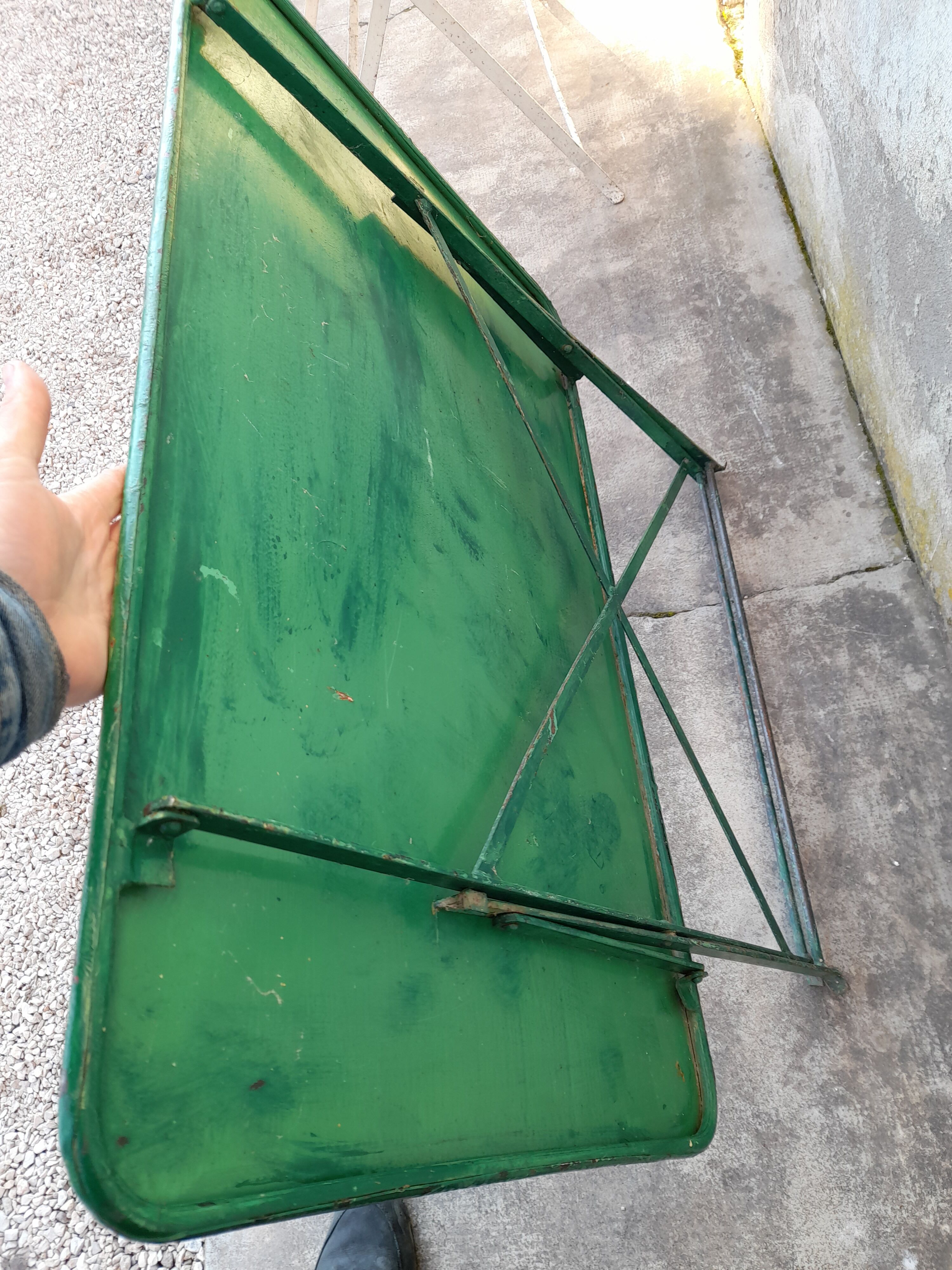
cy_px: 635
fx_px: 917
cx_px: 476
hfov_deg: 54.9
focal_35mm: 25
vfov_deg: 69.4
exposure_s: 1/60
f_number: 2
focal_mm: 4.6
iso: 20
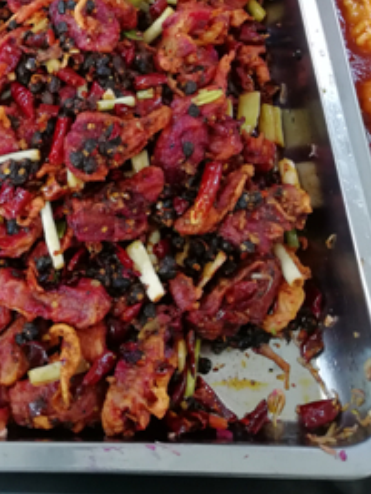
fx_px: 757
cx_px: 47
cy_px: 12
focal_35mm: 53
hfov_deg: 26.7
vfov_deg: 33.4
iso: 250
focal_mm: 3.83
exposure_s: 1/33.3
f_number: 1.8
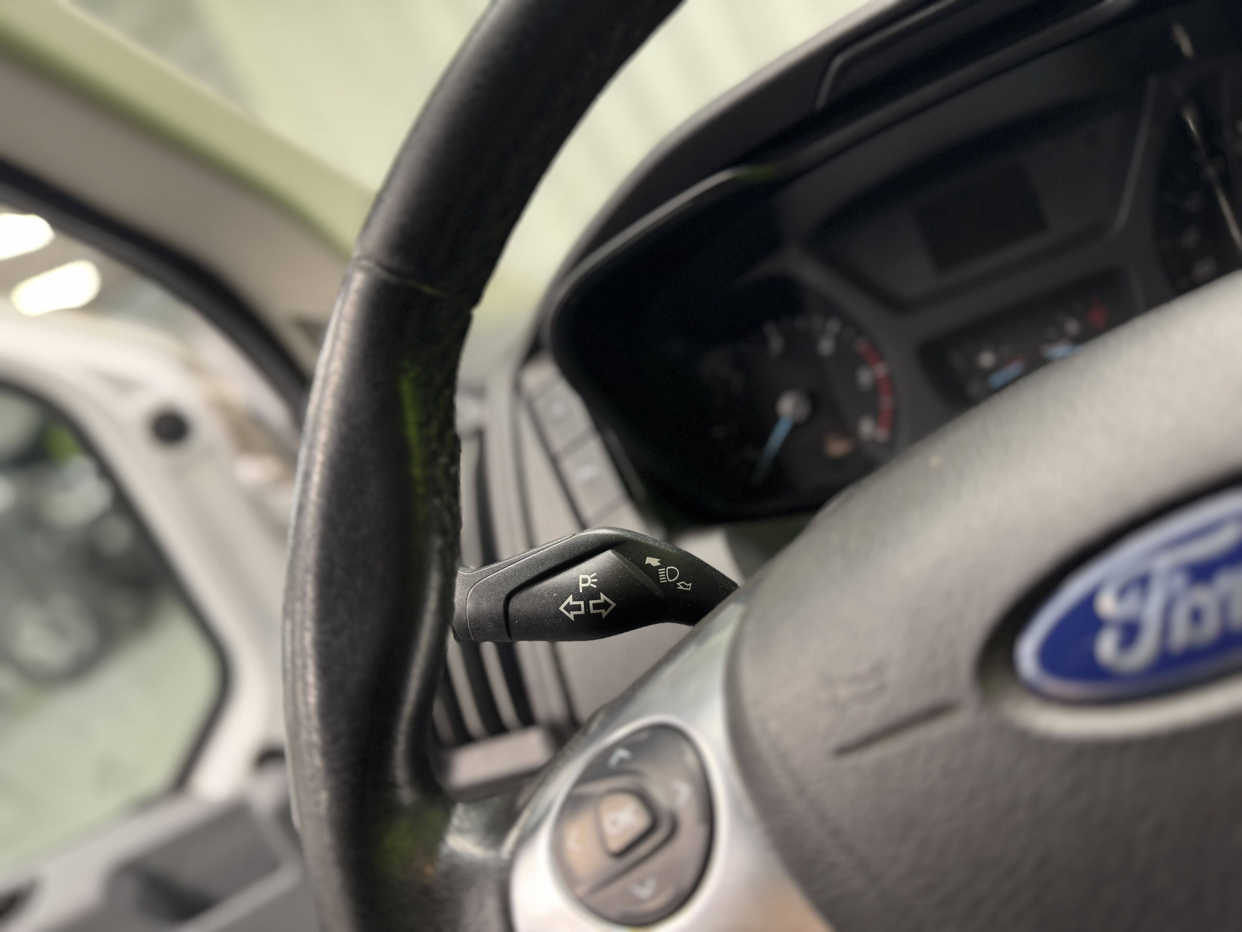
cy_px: 466
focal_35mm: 24
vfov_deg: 56.8
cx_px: 621
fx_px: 861
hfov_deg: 71.6
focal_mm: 6.76
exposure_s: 1/50
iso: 200
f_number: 1.78
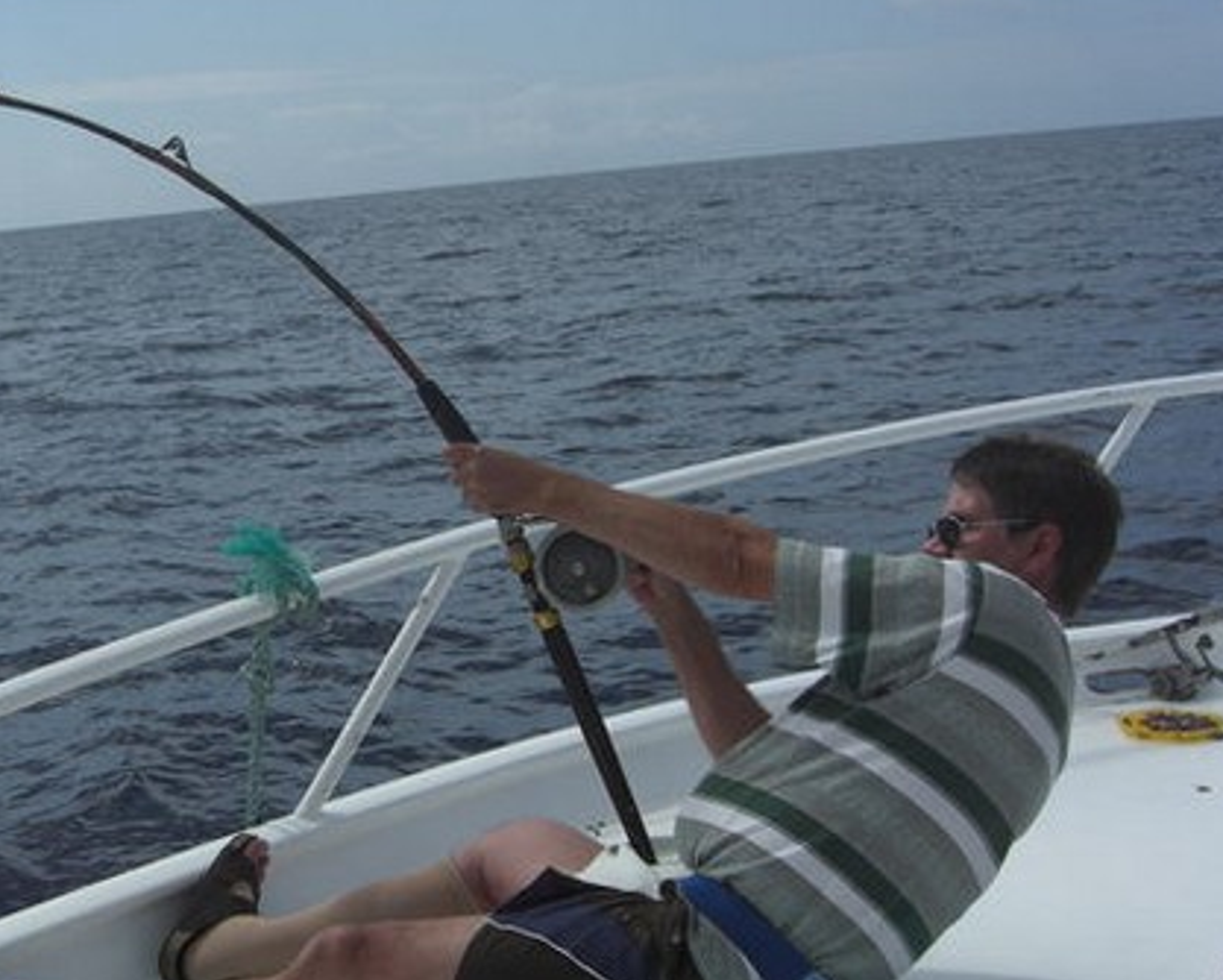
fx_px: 2028
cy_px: 516
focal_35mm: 56
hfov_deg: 33.0
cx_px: 331
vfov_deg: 27.2
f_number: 8
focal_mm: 7.9
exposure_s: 1/500
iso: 80
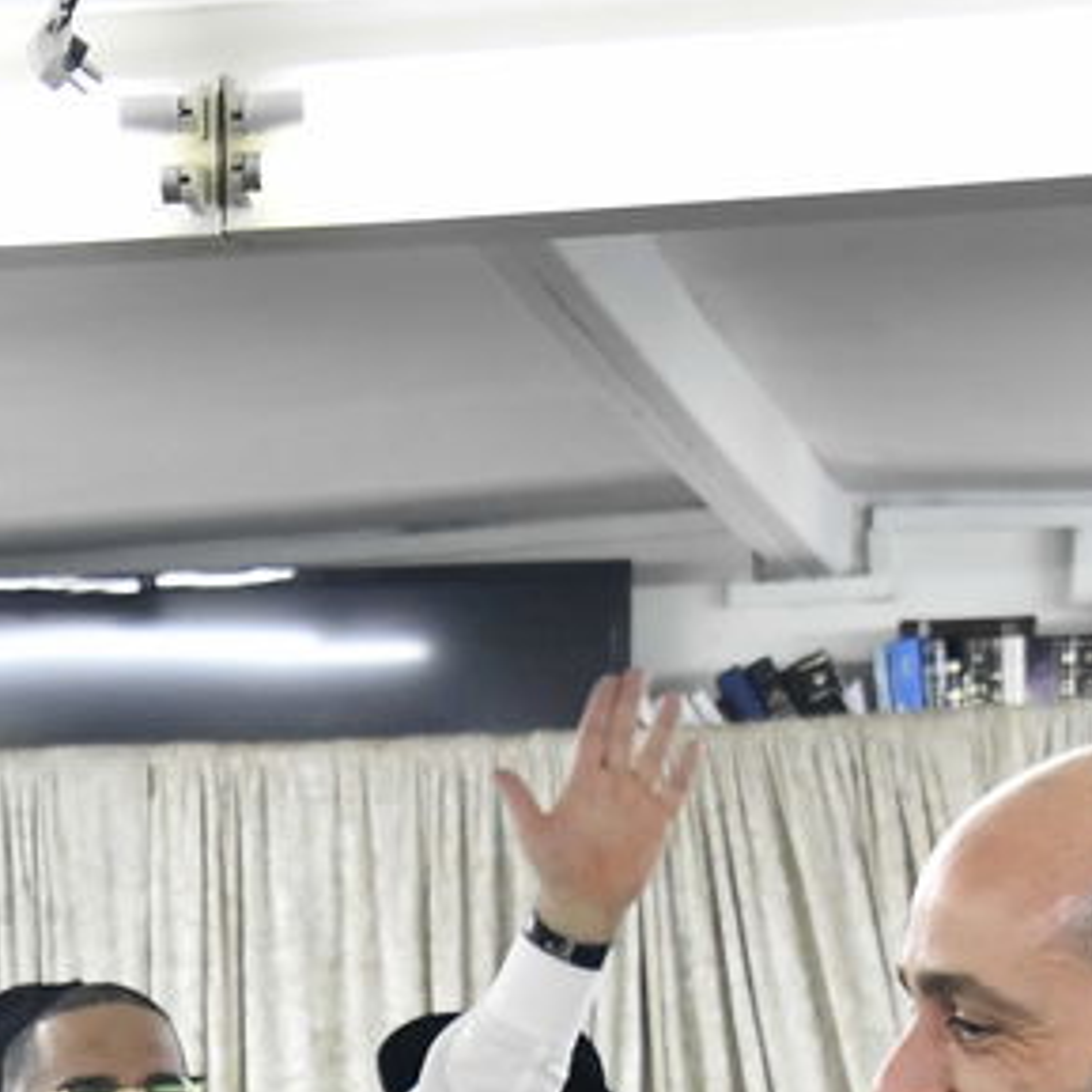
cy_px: 1721
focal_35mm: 185
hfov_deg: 9.3
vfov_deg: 9.2
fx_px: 6603
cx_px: -261
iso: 2000
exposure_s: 1/200
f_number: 5.6
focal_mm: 45
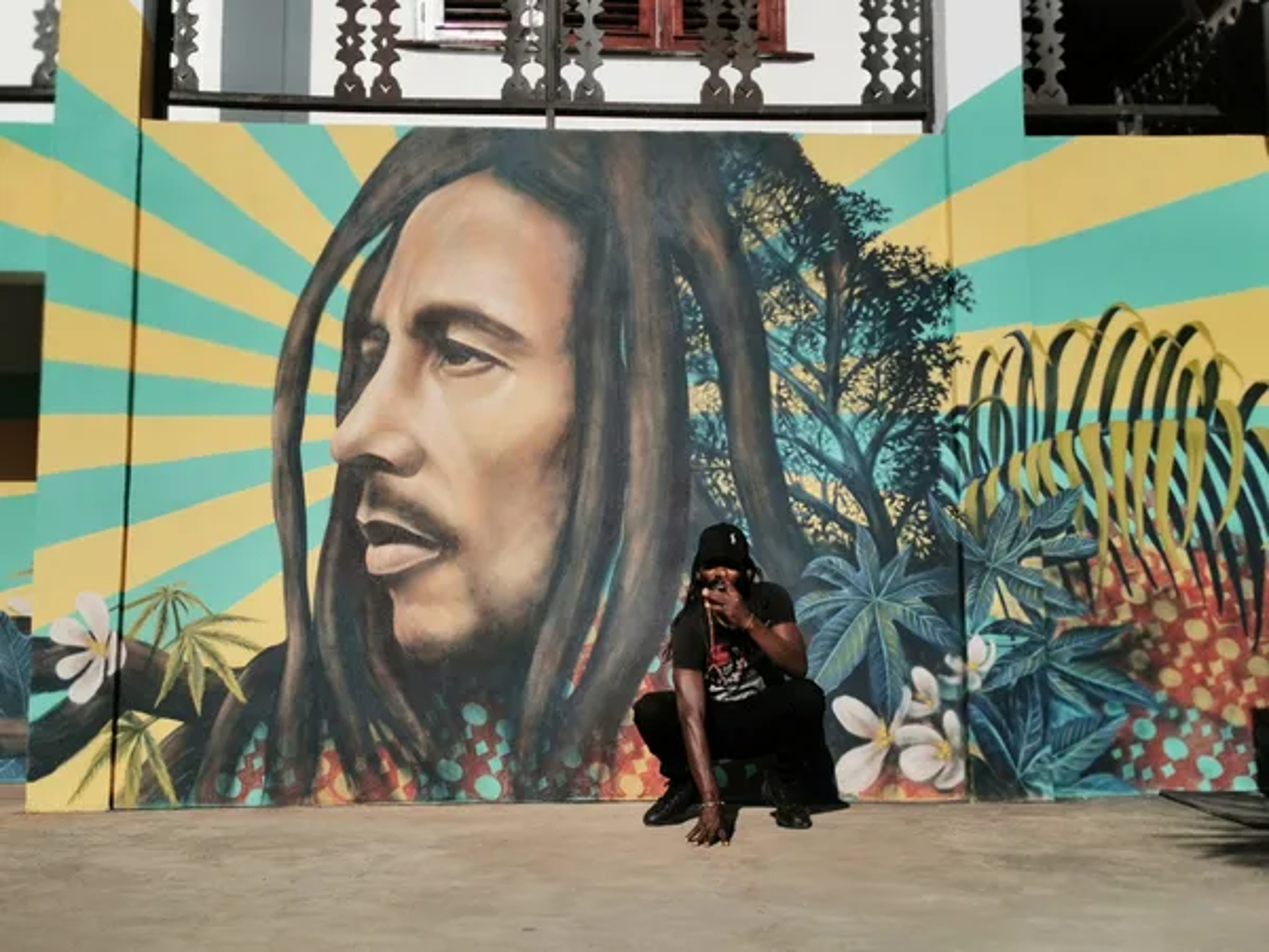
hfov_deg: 49.0
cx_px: 634
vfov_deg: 37.7
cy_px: 476
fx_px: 1393
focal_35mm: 38
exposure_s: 1/9709
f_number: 1.6
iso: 50
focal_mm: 5.56
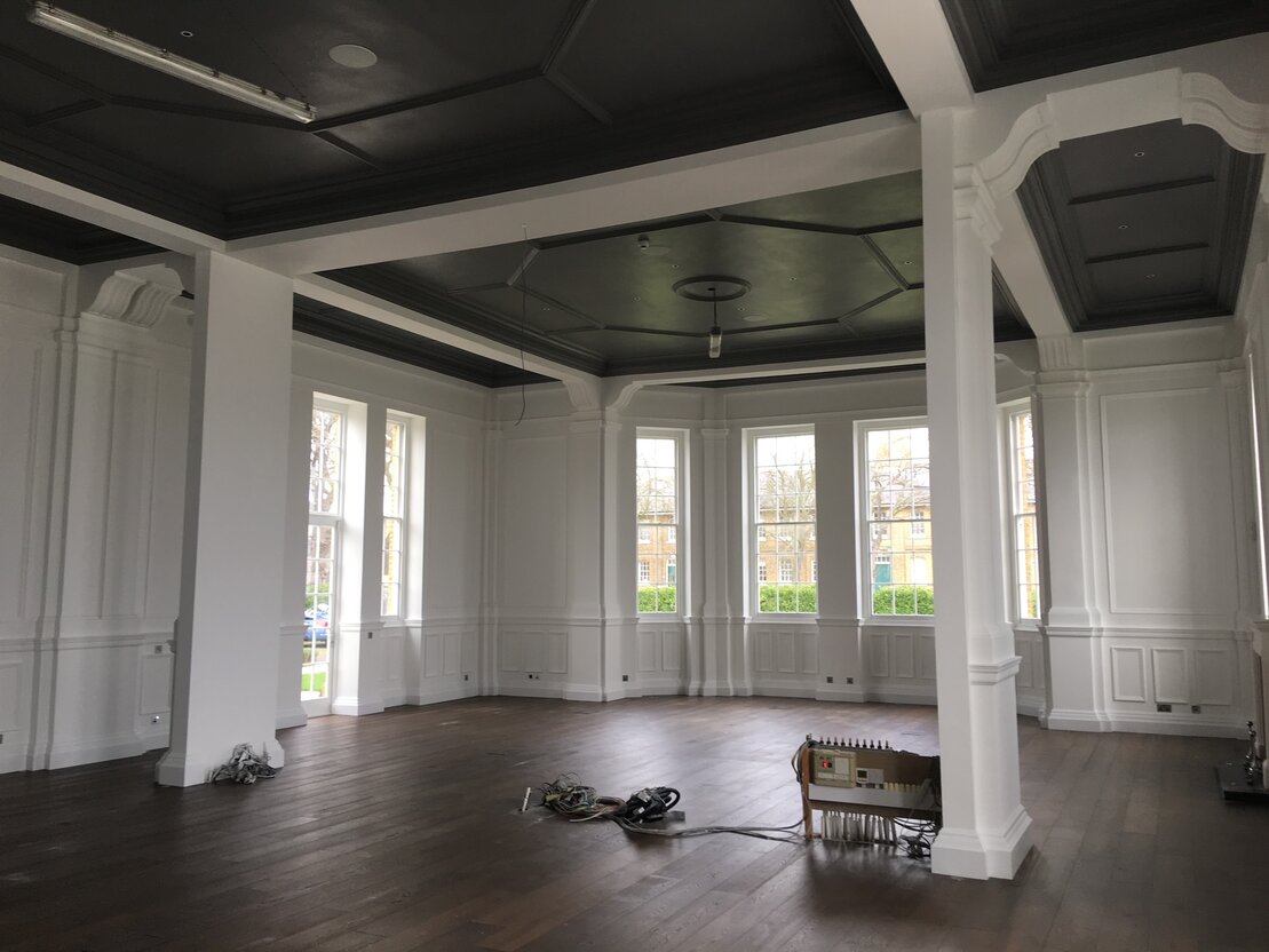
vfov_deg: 48.2
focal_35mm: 29
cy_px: 476
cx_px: 634
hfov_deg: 61.7
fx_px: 1063
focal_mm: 4.15
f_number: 2.2
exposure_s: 1/50
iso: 32
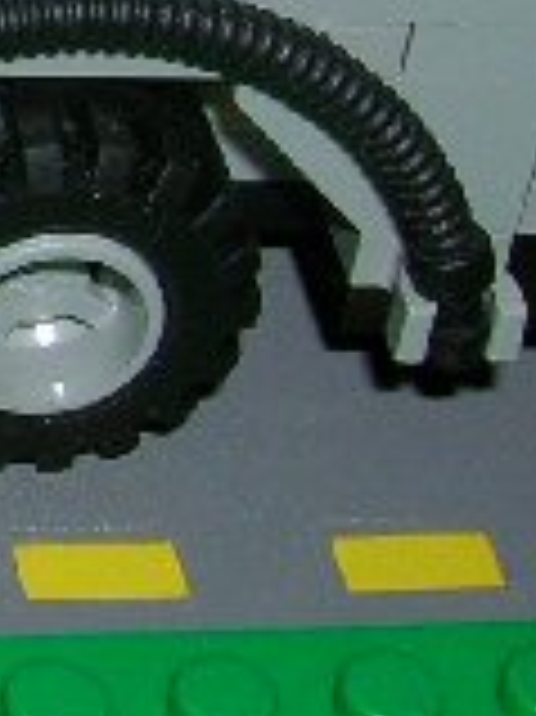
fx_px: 3432
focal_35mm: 166
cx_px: -851
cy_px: -29
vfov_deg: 11.8
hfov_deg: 8.1
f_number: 4.9
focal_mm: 5.7
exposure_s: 1/60.1
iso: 50
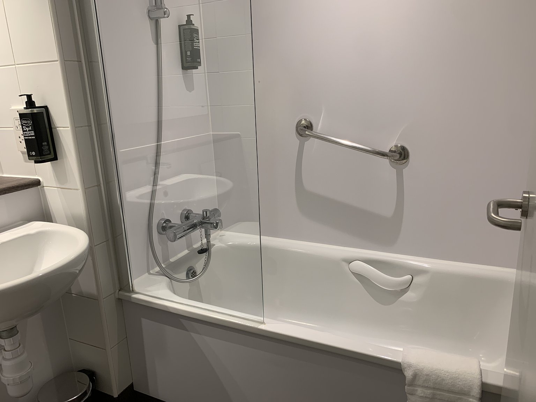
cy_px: 201
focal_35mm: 26
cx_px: 268
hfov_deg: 67.3
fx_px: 403
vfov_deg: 53.1
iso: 64
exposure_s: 1/50
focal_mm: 4.25
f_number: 1.8
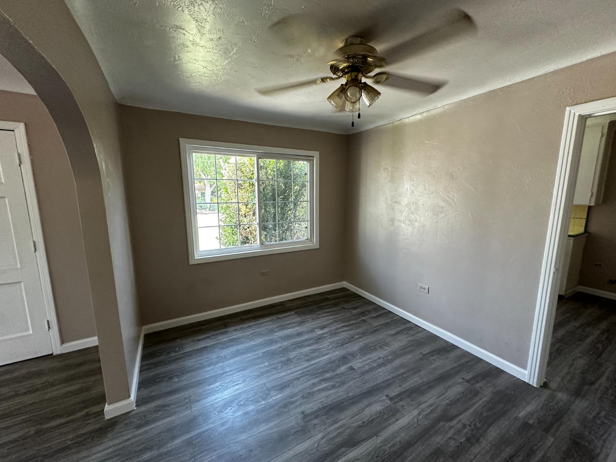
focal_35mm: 14
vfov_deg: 85.7
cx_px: 308
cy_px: 231
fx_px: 249
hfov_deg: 102.1
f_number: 2.2
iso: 200
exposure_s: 1/99
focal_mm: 2.22
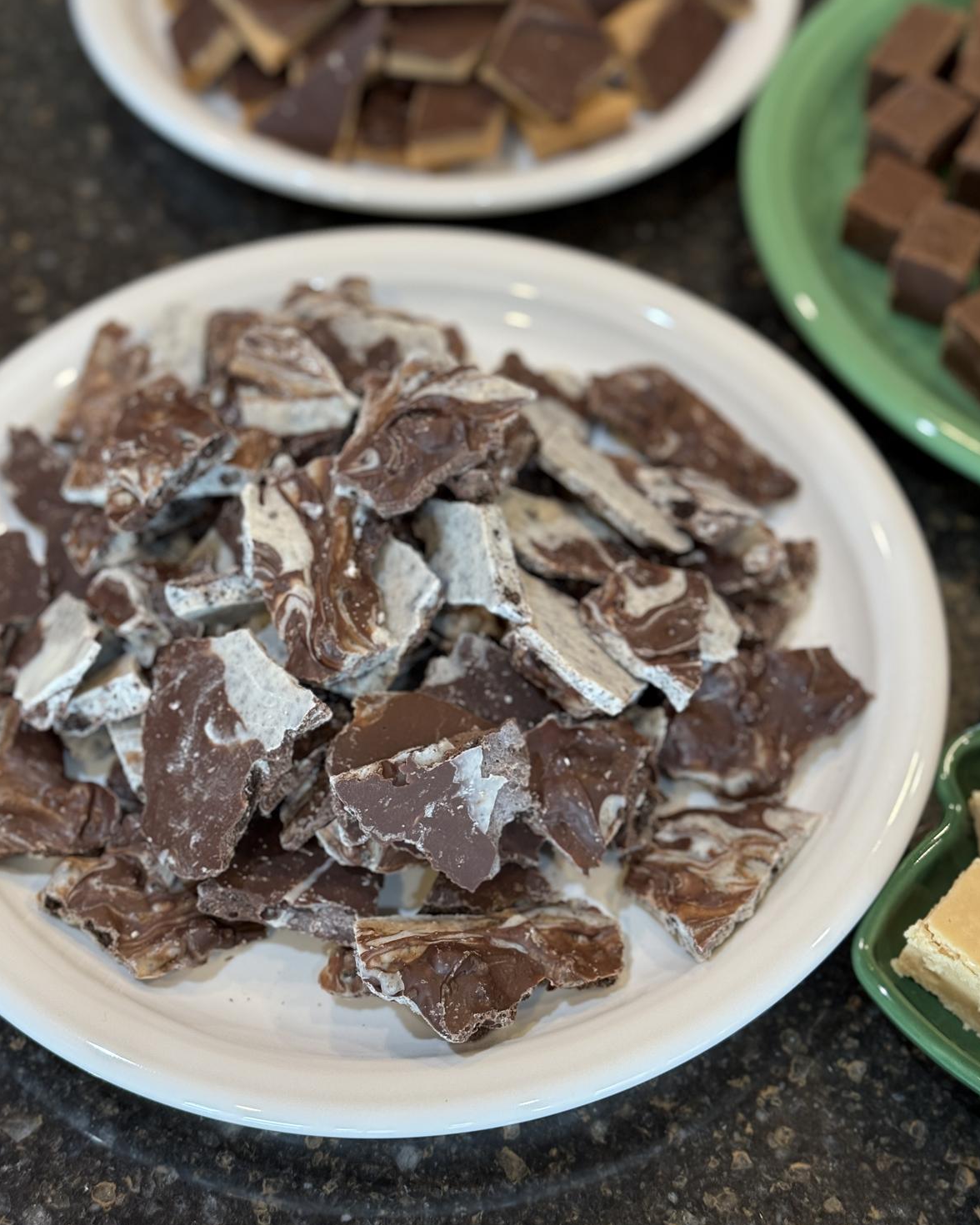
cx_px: 497
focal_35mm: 51
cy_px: 663
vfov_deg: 36.6
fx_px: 1849
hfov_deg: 29.7
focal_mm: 6.76
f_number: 1.78
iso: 100
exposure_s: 1/60
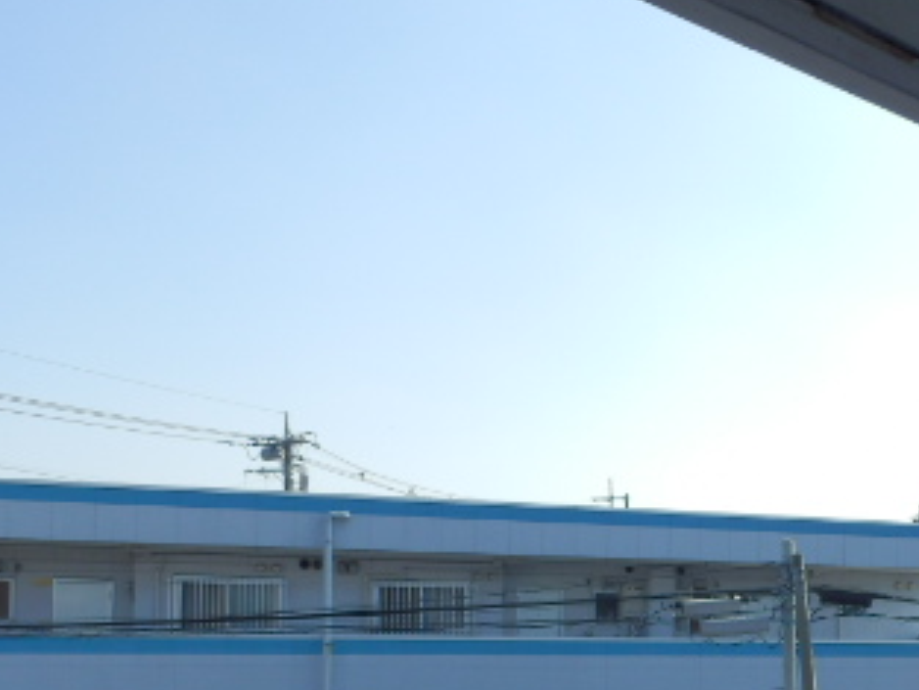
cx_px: 752
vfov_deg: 28.6
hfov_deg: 37.3
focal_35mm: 49
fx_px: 1301
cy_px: 614
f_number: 3
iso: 80
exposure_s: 1/800
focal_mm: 4.2
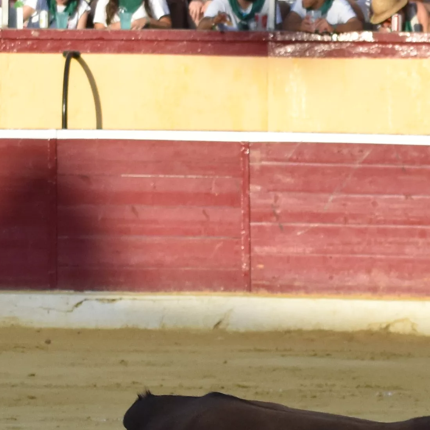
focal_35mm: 486
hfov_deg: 3.6
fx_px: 6830
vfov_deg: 3.6
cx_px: 528
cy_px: 470
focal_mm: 70
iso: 800
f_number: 8
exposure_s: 1/1000
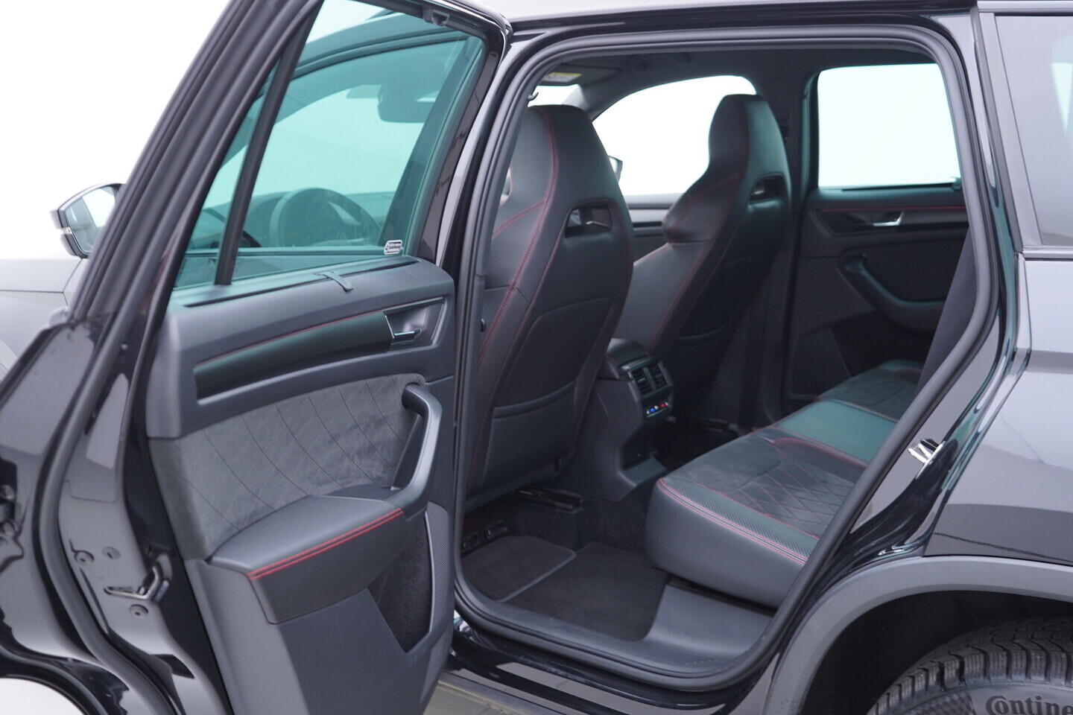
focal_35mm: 36
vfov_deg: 36.9
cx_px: 536
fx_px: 1073
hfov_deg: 53.1
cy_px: 358
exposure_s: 1/40
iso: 250
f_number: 2.8
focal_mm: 24
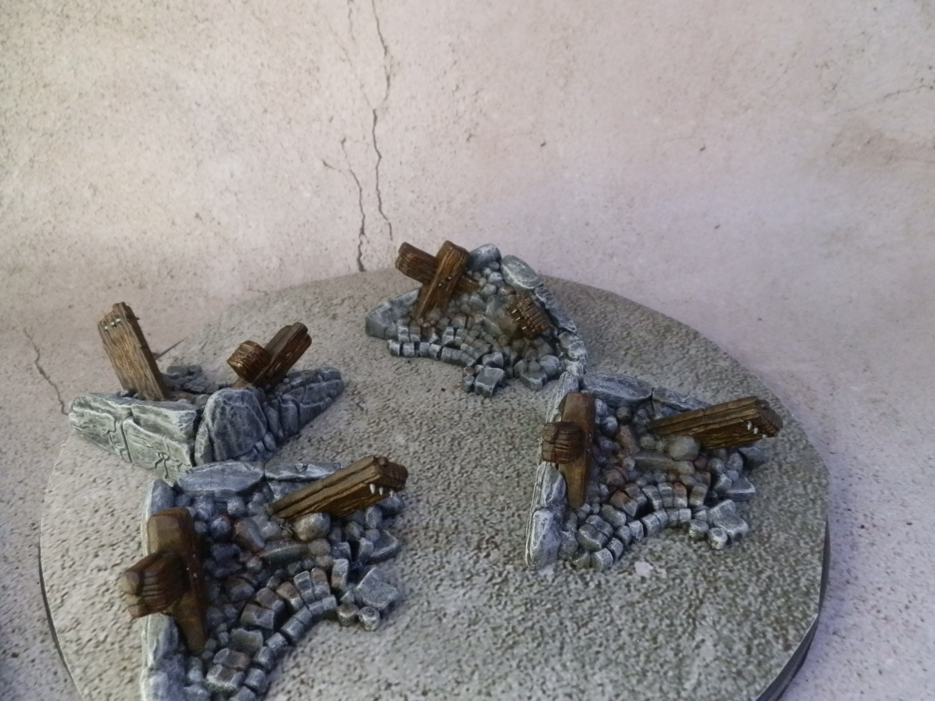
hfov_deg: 63.4
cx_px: 468
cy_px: 350
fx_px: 756
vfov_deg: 49.7
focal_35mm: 28
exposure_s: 1/125
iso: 400
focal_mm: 5
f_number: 3.1
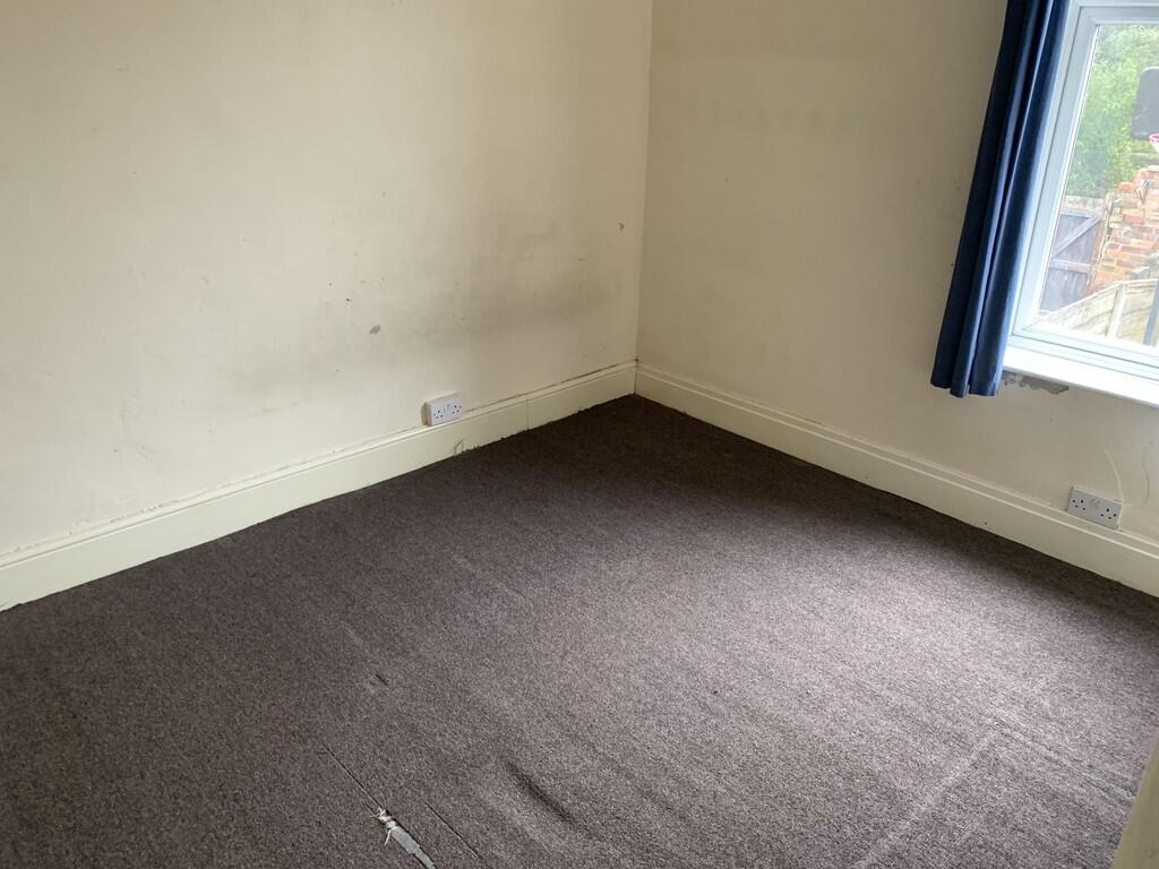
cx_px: 580
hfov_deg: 67.3
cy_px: 434
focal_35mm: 26
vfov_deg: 53.1
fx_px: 871
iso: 200
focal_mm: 4.25
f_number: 1.8
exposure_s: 1/60
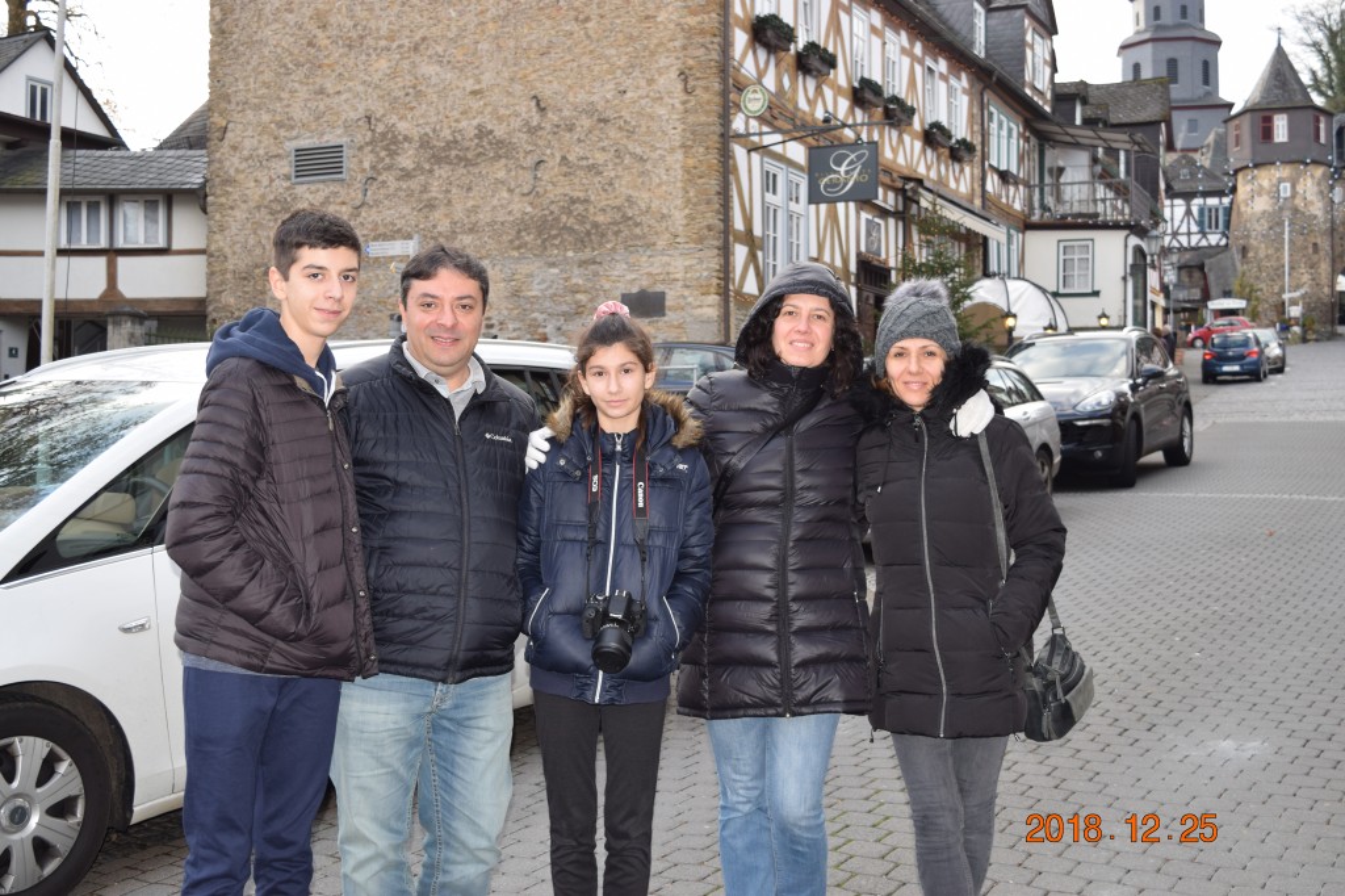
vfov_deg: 31.9
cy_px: 448
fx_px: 1569
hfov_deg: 46.4
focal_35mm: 42
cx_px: 672
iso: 280
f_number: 5
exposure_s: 1/200
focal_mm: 28
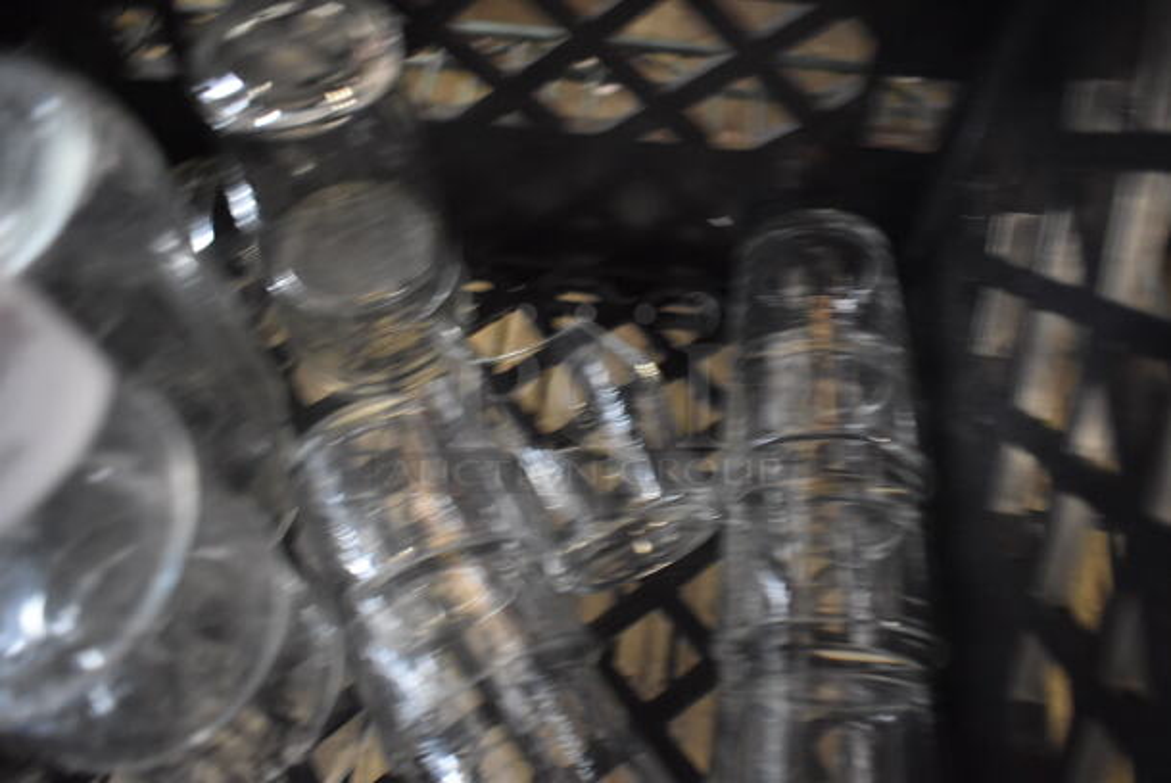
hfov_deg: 67.3
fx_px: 879
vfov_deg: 48.0
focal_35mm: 27
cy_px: 392
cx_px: 586
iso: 3200
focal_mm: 18
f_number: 3.5
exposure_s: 1/30
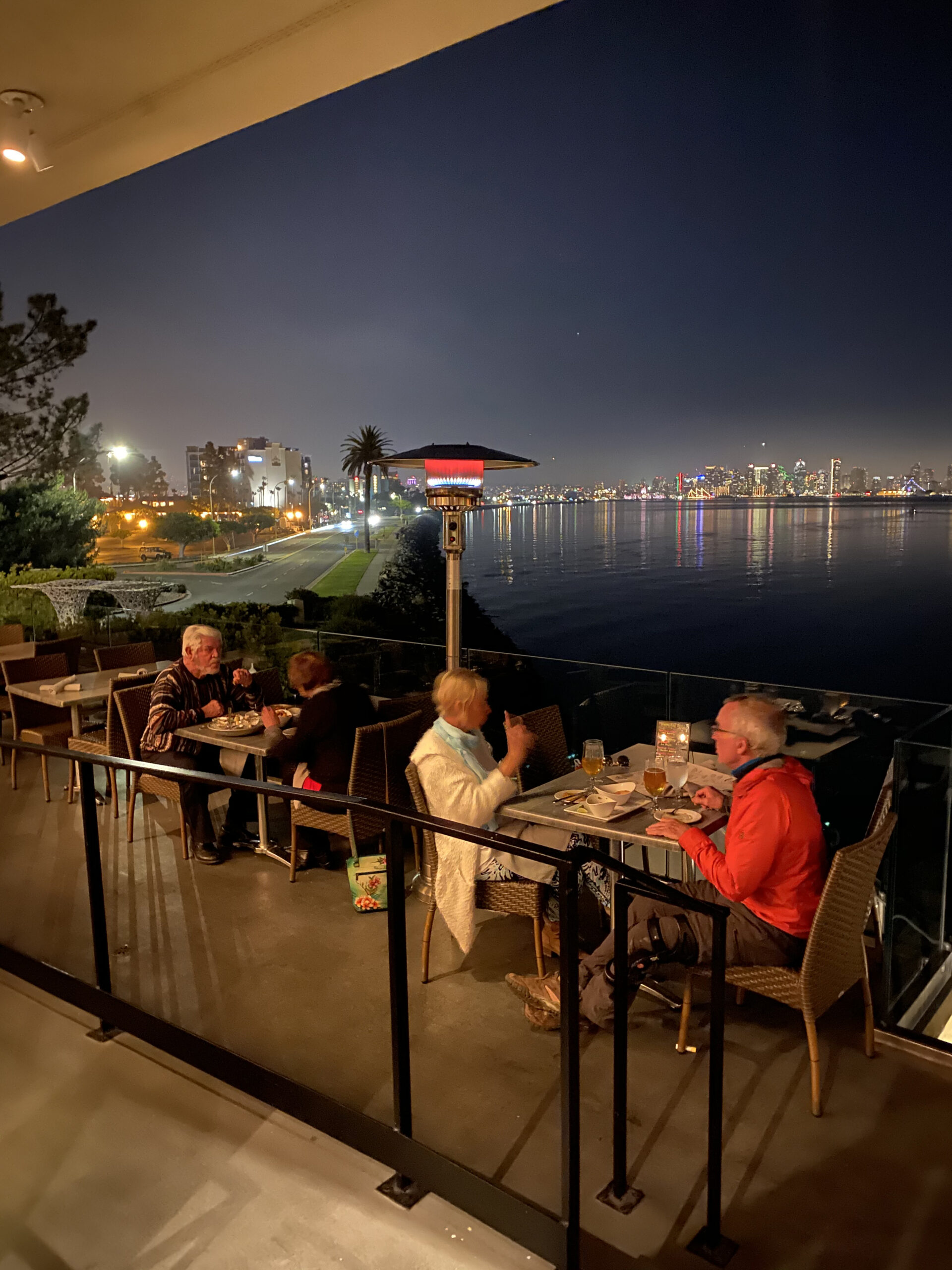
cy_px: 635
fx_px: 953
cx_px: 476
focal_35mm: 26
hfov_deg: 53.1
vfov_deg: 67.3
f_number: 1.8
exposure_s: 1/4
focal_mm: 4.25
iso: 1000
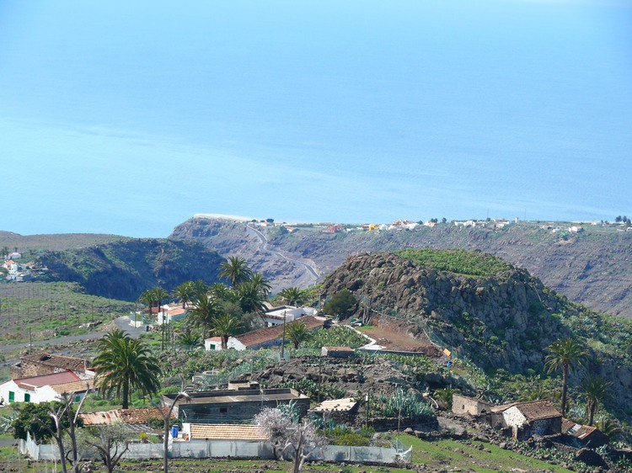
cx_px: 316
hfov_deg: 17.1
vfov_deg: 12.9
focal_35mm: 115
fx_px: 2099
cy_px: 236
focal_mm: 24.2
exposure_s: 1/200
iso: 100
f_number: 4
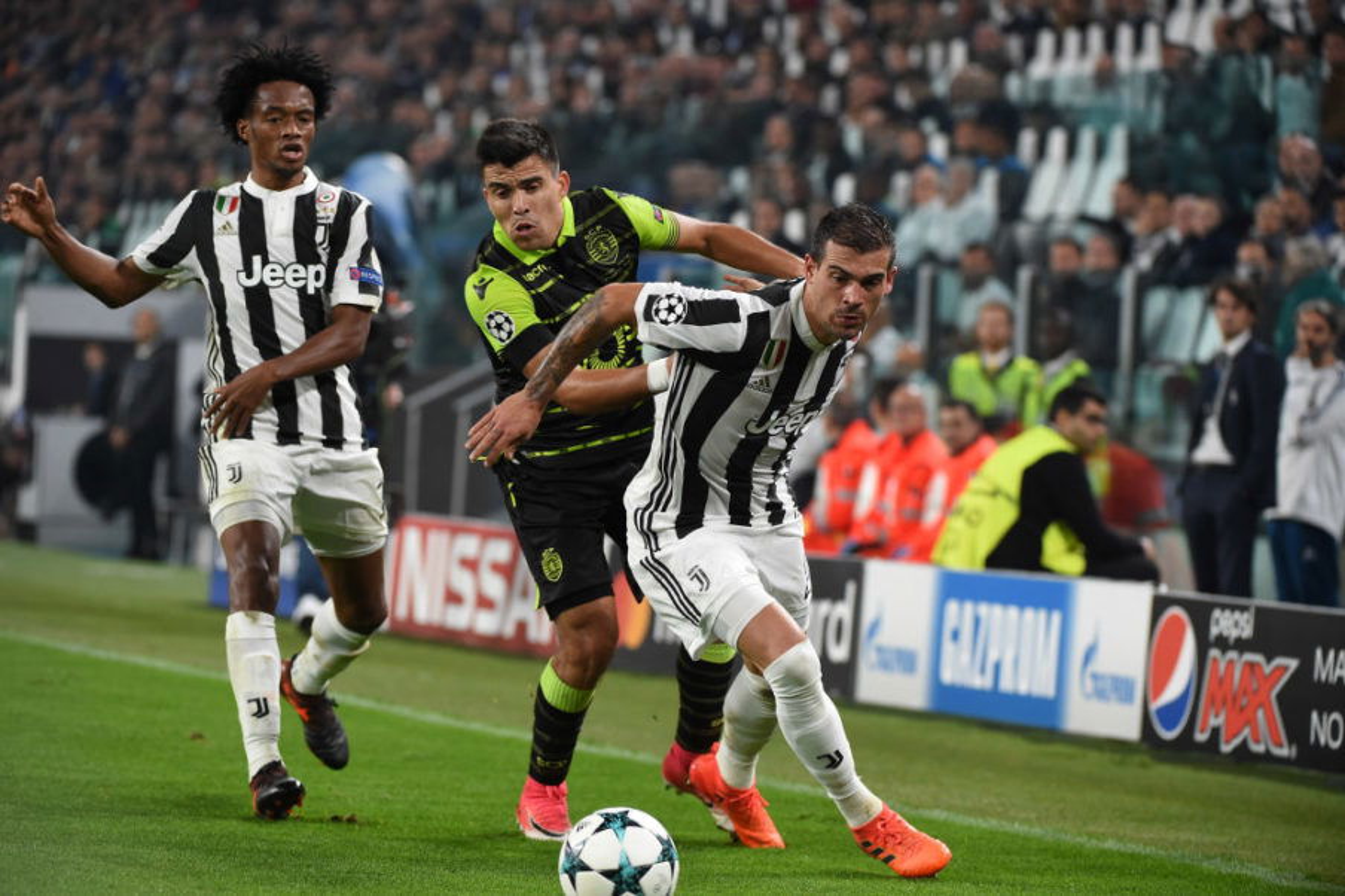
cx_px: 672
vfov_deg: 6.9
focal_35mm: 200
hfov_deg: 10.3
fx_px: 7469
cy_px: 448
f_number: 4.5
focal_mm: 200
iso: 3200
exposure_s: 1/1000
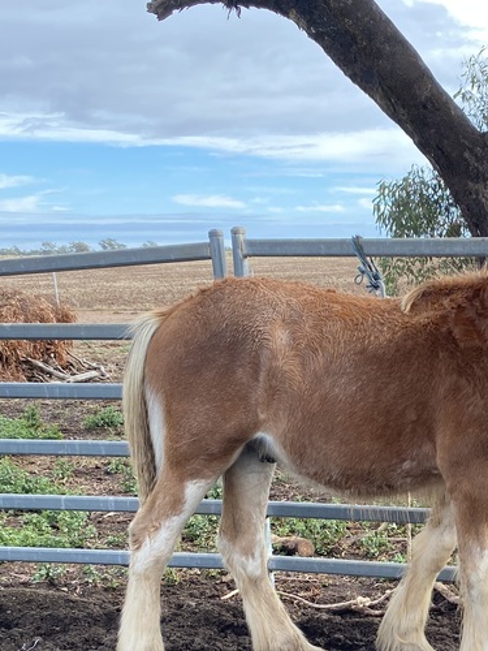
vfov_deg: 34.7
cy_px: 591
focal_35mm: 52
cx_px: 461
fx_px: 977
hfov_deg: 26.8
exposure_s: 1/370
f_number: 1.8
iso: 32
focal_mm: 4.25
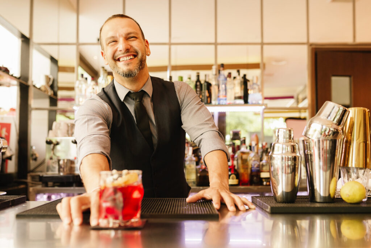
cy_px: 124
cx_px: 186
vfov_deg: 37.9
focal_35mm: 35
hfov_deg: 54.4
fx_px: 361
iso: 640
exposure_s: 1/160
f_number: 2.8
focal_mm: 35
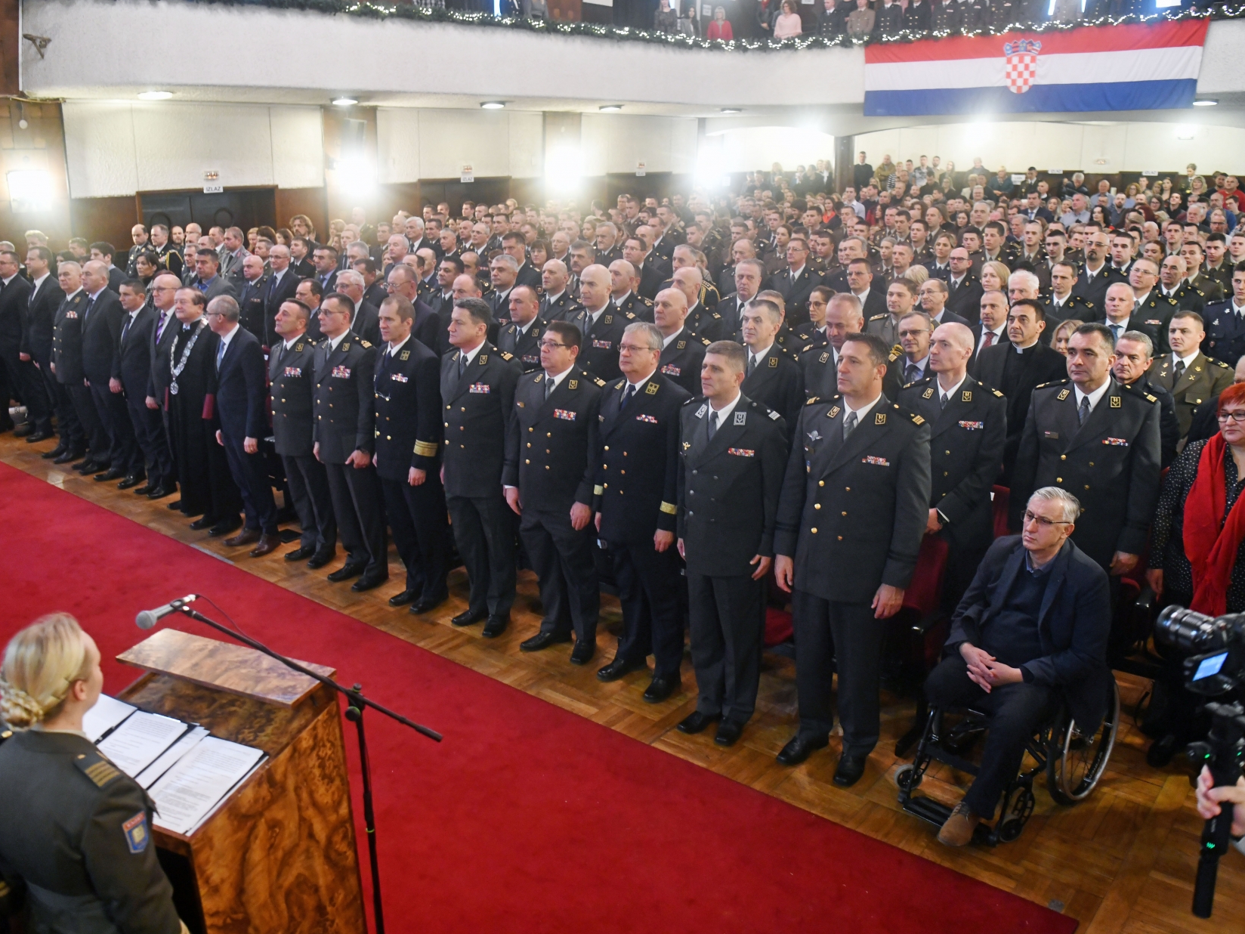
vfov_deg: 49.7
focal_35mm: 28
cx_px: 620
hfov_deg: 63.4
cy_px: 461
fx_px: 1007
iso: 2000
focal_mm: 24
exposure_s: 1/80
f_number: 2.8
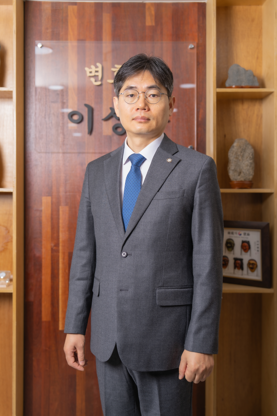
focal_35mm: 41
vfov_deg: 47.4
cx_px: 138
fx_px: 473
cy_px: 208
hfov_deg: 32.6
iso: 100
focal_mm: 41
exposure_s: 1/160
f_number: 2.8
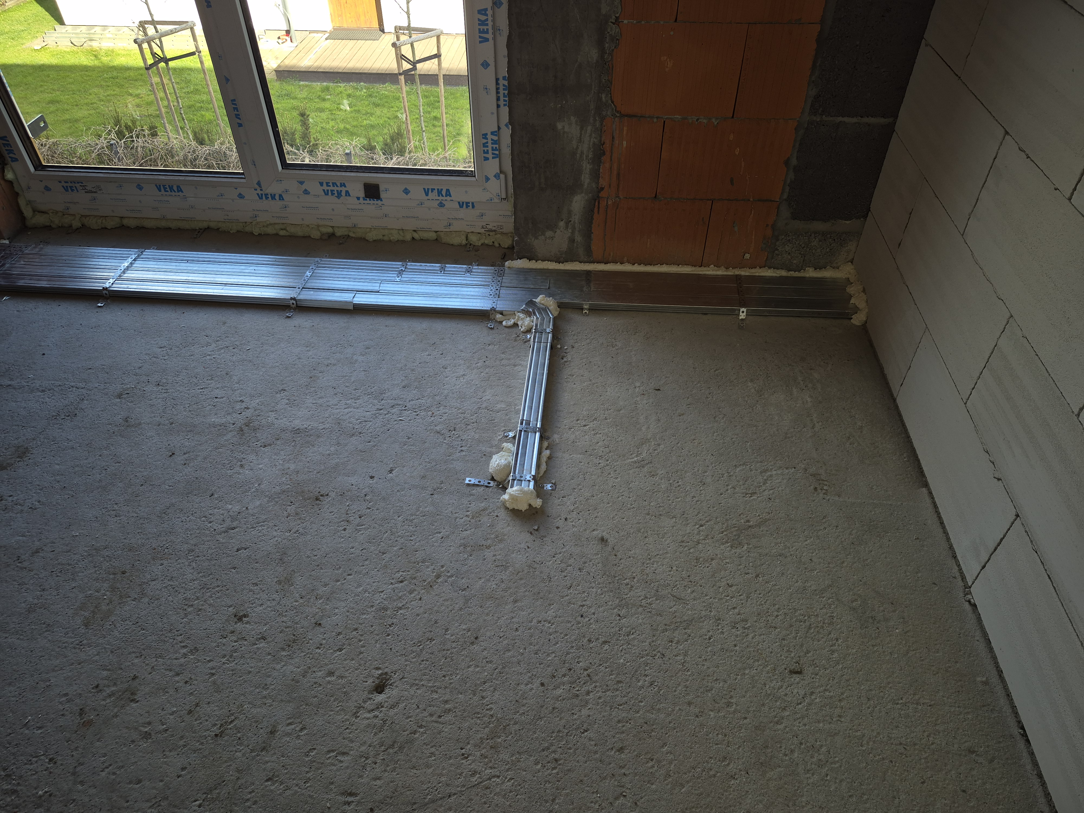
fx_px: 720
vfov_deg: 58.9
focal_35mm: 23
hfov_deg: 73.9
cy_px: 406
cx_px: 542
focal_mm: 5.4
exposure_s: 1/100
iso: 32
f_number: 1.8
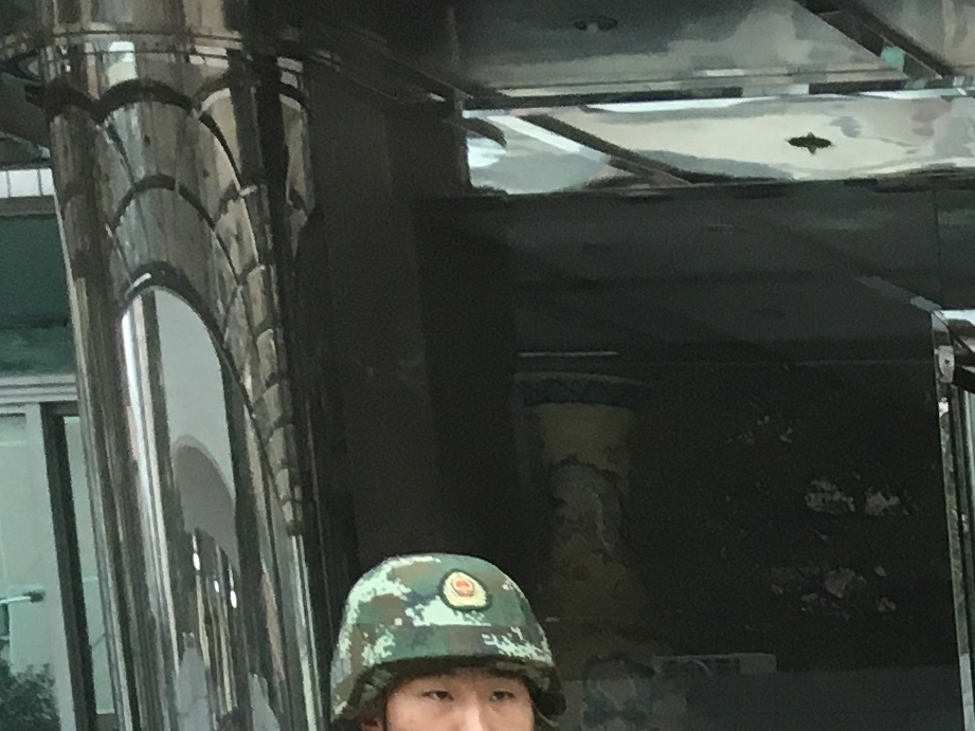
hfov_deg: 13.4
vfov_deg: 10.5
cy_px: 1549
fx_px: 3578
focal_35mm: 127
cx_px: 1949
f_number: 2.2
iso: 64
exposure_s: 1/33
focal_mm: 4.15
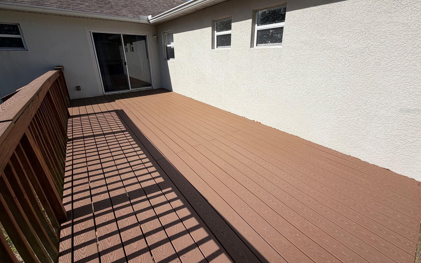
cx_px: 212
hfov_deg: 101.5
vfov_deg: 74.3
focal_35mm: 15
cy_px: 111
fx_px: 172
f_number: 2.2
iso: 20
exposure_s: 1/1534
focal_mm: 2.22
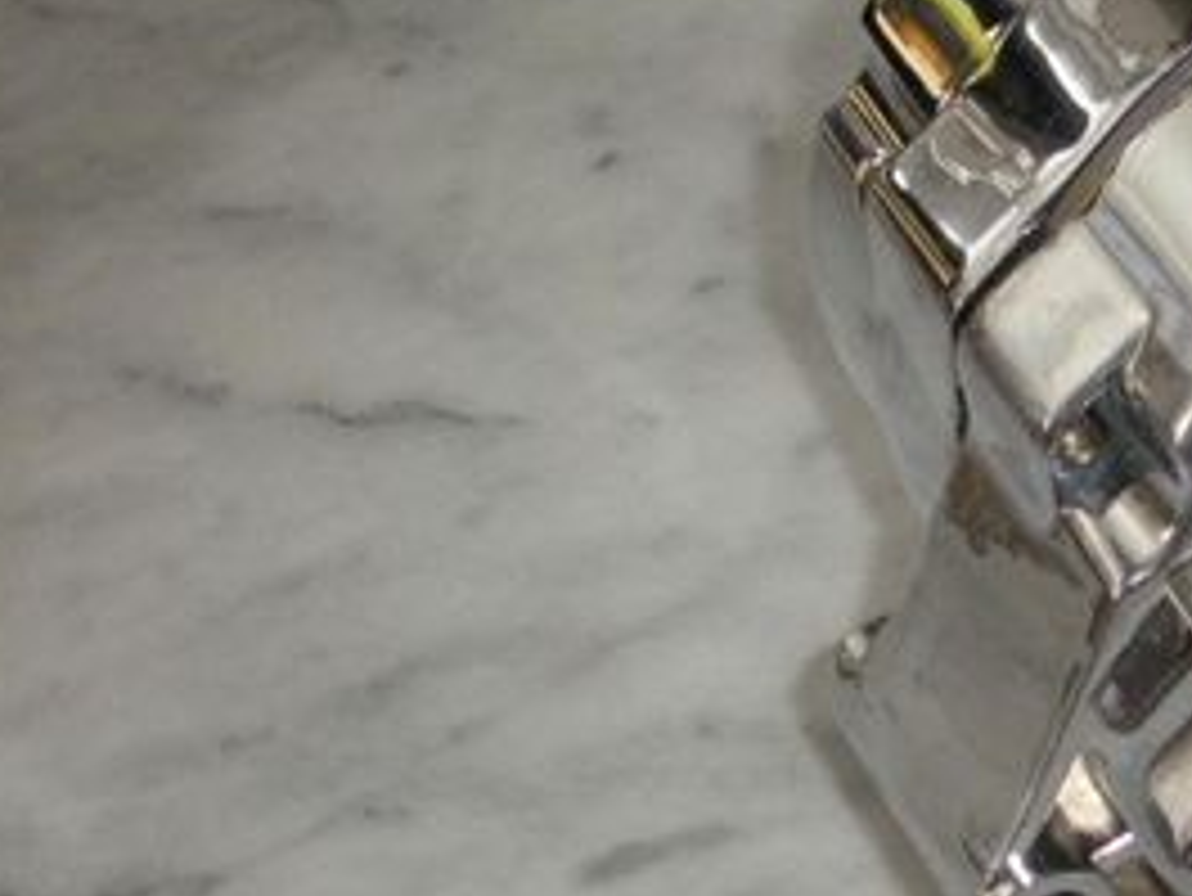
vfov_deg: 16.9
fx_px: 2997
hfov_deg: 21.0
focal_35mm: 87
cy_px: 617
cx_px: 1408
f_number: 3.5
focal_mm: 6.3
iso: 400
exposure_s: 1/36.1
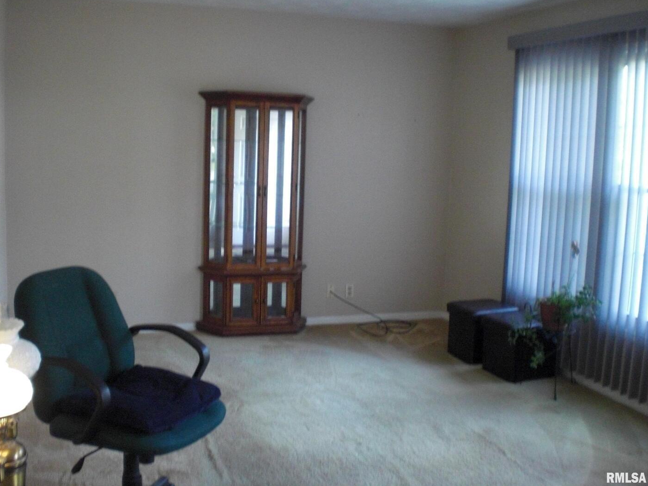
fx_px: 730
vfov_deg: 36.8
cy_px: 238
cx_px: 318
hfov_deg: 47.9
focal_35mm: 39
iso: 400
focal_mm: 6.3
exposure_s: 1/80
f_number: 3.1
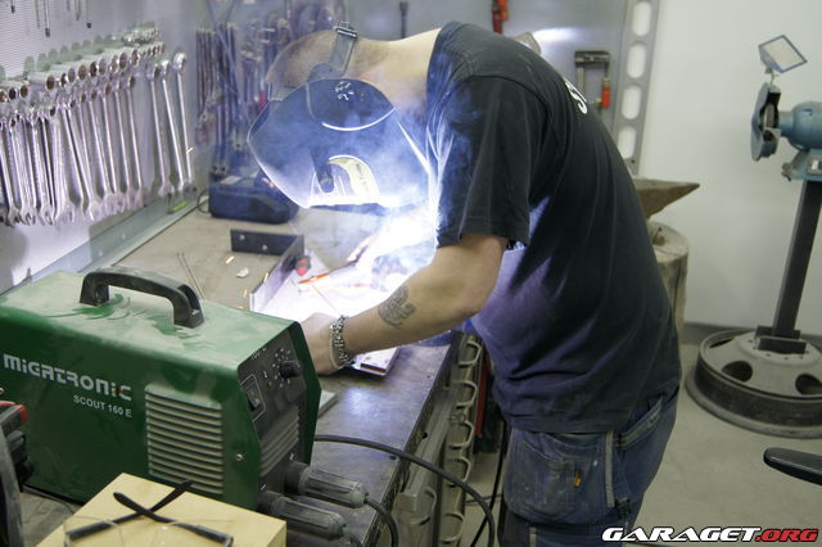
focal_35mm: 42
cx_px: 411
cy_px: 274
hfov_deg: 46.4
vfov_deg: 31.9
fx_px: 958
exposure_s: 1/50
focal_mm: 28
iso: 400
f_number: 4.5
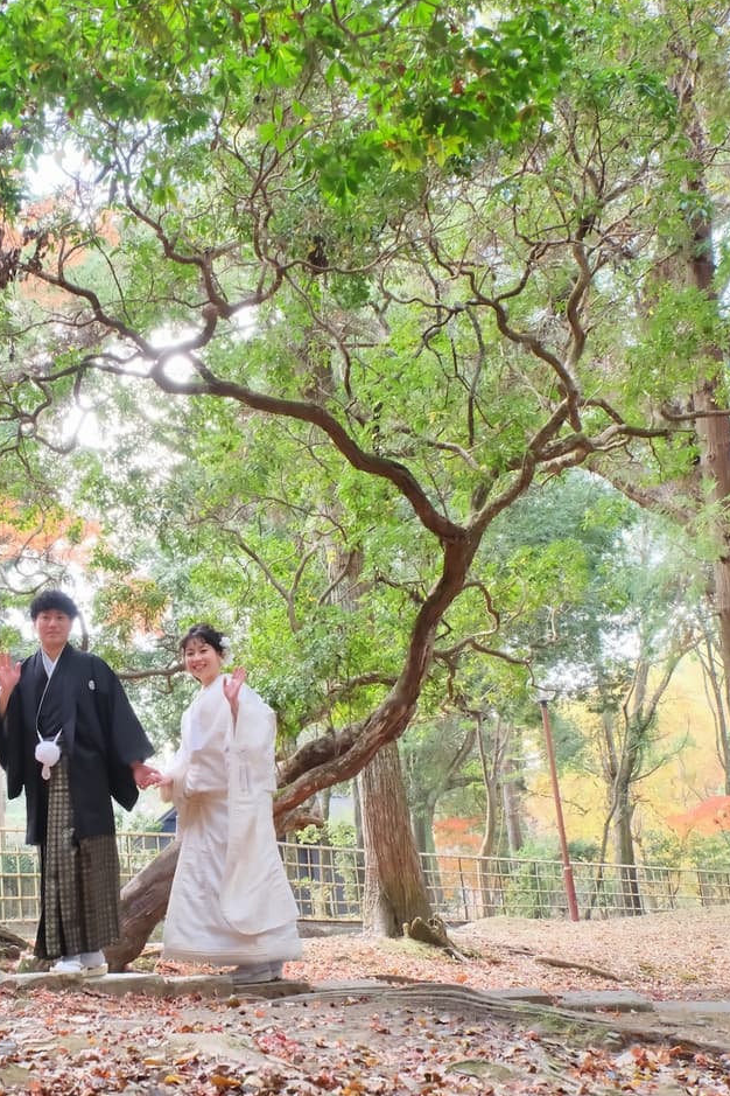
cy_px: 545
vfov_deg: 42.7
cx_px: 174
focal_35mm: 46
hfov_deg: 28.8
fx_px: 1399
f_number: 6.3
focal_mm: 20
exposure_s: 1/60
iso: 2000
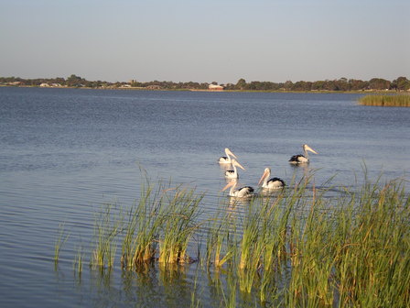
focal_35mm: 104
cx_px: 205
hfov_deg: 18.9
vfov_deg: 14.2
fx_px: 1232
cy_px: 154
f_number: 3.9
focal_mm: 16
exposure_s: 1/640
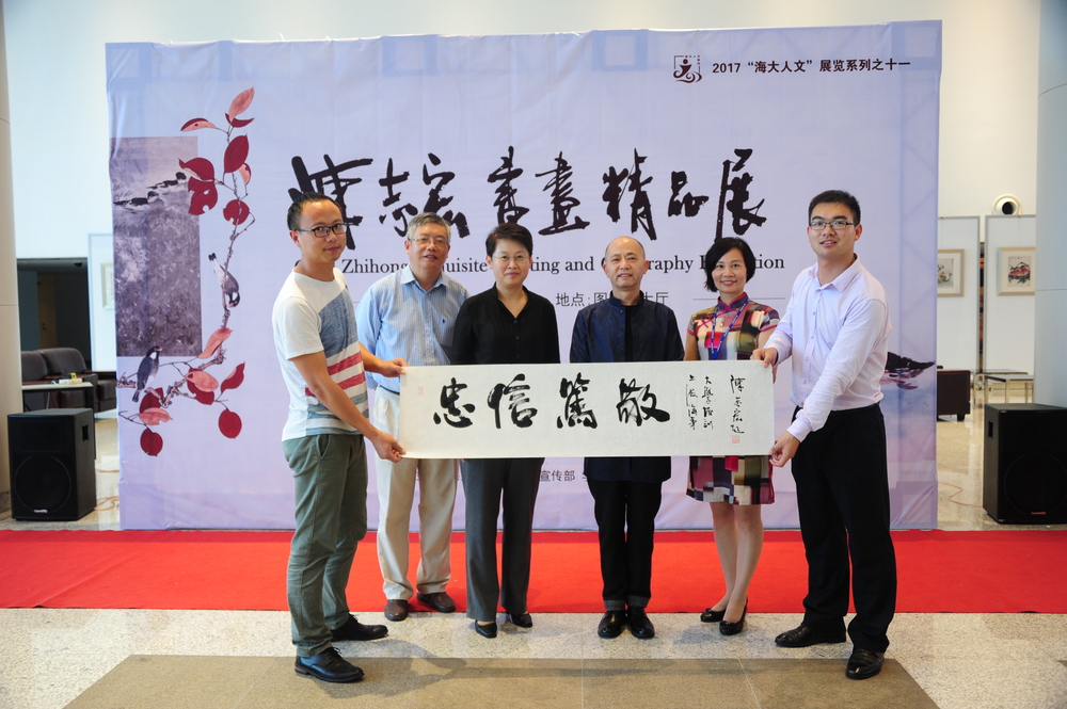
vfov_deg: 38.8
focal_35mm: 34
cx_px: 534
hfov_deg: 55.8
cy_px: 354
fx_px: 1007
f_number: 4
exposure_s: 1/40
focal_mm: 34
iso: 800
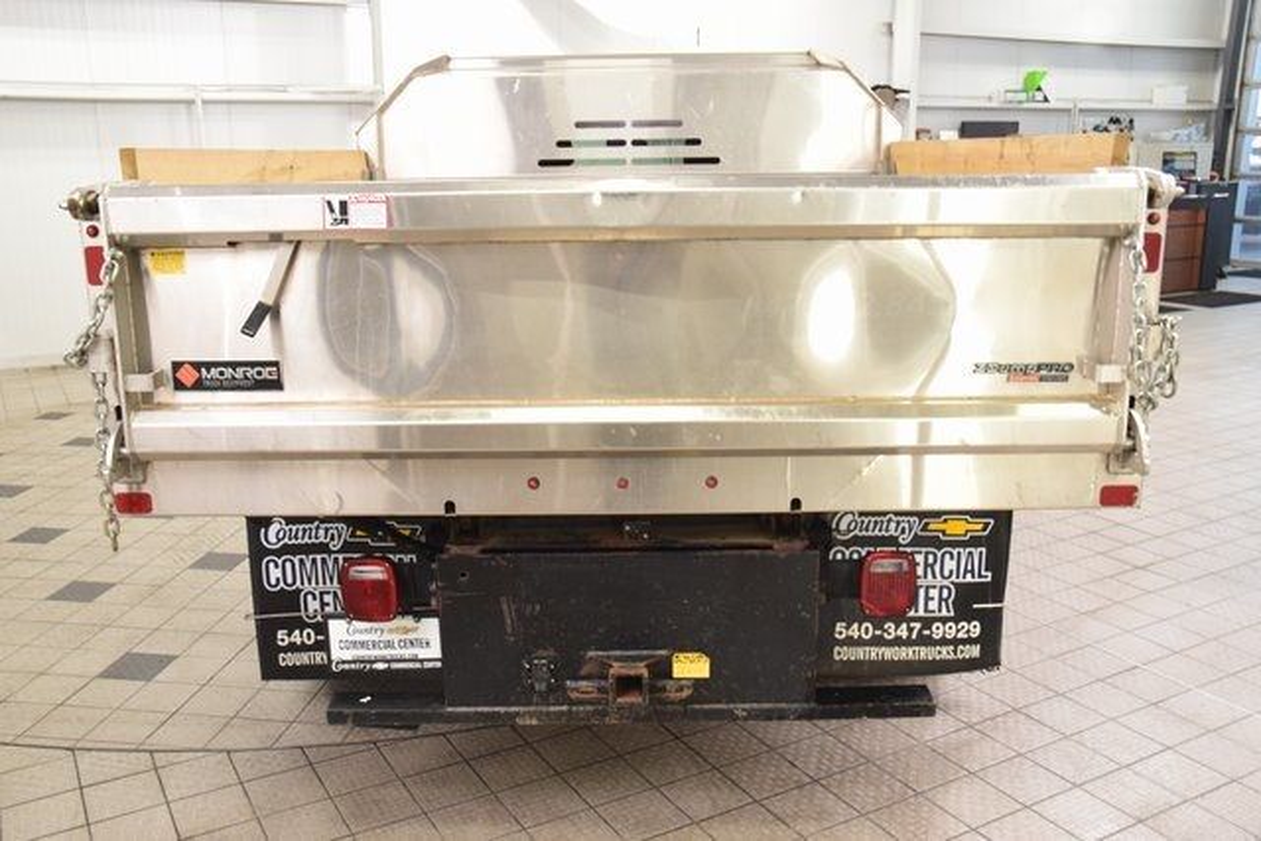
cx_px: 630
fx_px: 1156
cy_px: 420
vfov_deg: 40.0
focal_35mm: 33
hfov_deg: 57.2
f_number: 7.1
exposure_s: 1/60
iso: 1600
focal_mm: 22
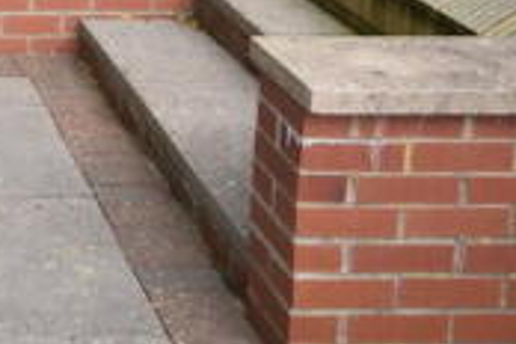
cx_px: -188
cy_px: -218
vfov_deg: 15.5
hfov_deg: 22.4
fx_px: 1132
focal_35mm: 79
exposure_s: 1/125
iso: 100
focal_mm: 14
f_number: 5.6
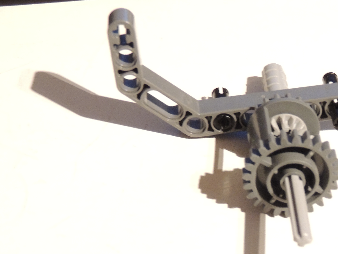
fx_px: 1269
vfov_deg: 11.4
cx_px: 233
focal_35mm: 130
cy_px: 170
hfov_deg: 15.1
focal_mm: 16
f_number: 4.1
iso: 800
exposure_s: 1/5
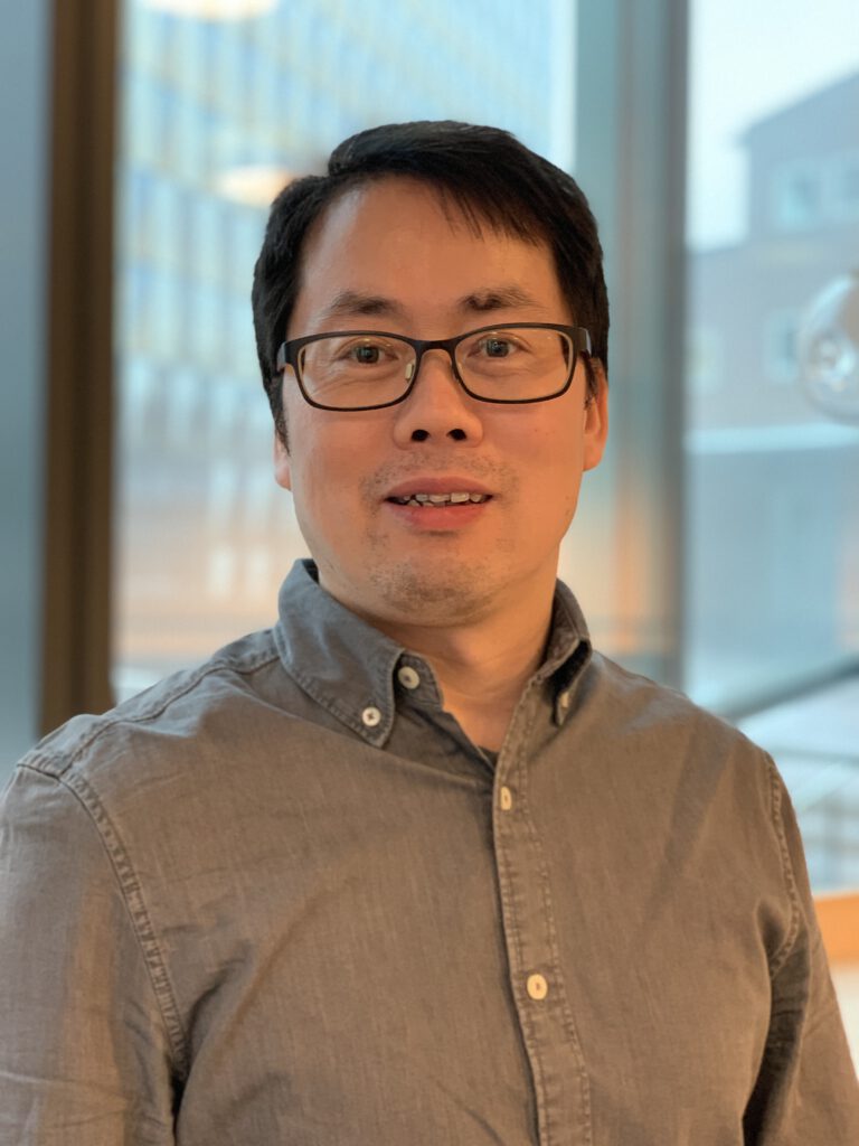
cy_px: 573
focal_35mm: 52
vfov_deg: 36.8
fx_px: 1721
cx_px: 430
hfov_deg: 28.0
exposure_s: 1/60
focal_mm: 6
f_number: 2.4
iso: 250
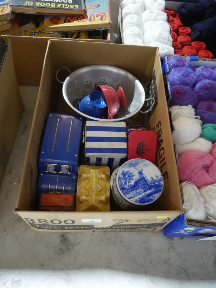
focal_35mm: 28
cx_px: 108
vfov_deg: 63.4
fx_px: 233
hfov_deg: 49.7
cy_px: 144
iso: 2500
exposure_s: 1/60
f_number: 3.5
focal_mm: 14
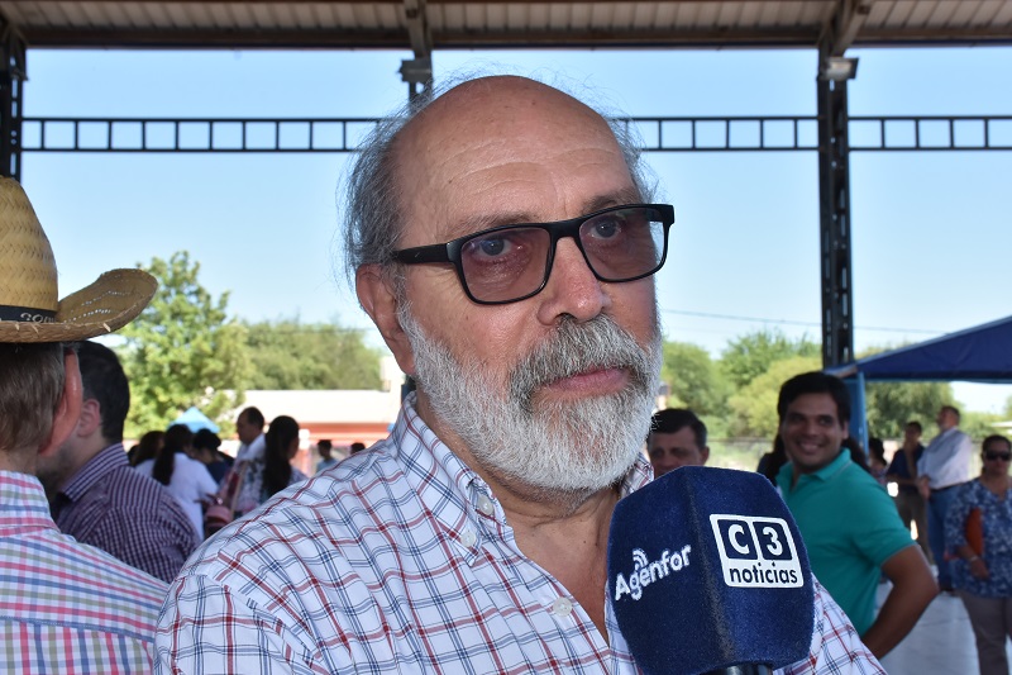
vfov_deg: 28.1
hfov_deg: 41.1
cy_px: 338
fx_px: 1349
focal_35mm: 48
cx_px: 506
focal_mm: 32
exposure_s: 1/250
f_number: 13
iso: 500
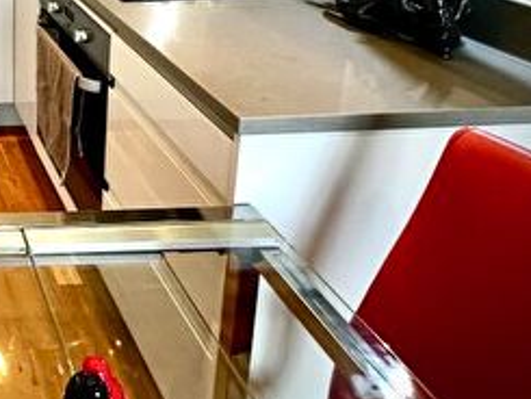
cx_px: -141
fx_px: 614
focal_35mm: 40
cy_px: -60
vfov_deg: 31.2
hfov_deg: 34.7
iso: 200
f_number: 2.2
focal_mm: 2.22
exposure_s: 1/100
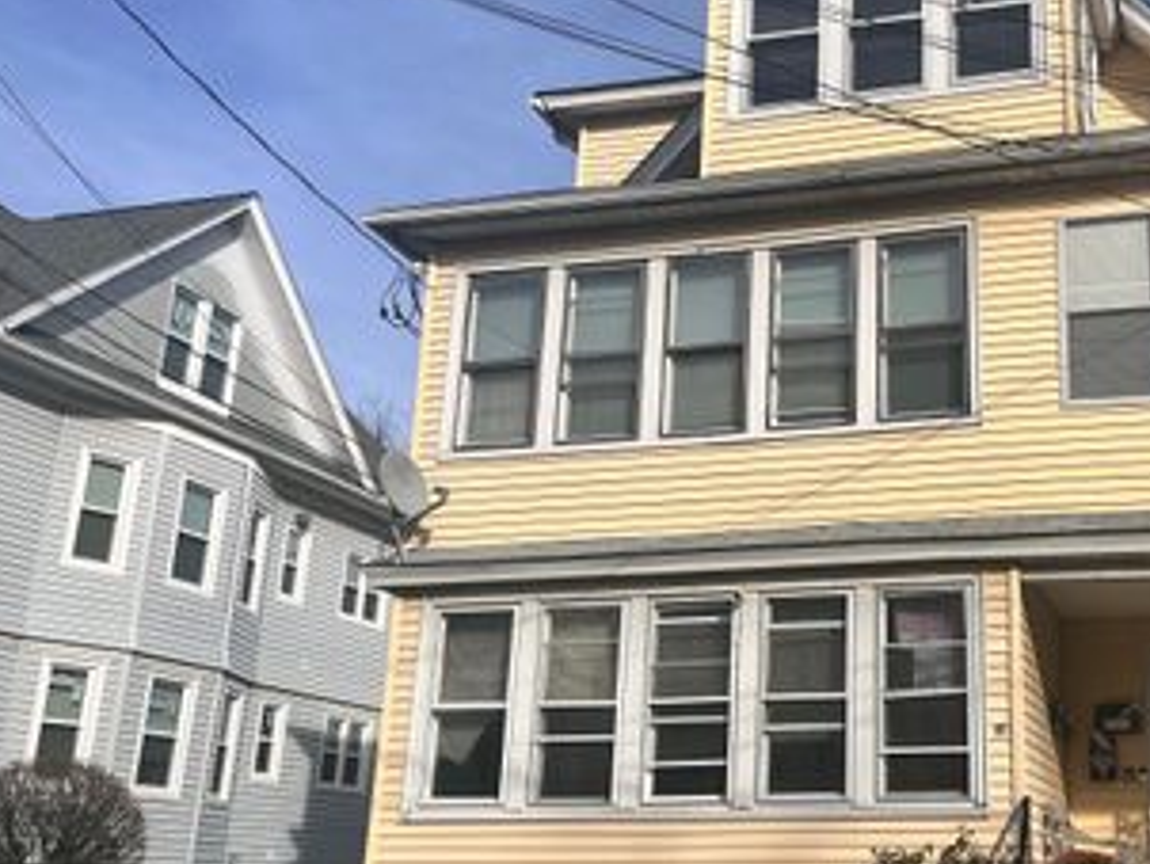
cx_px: 914
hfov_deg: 42.0
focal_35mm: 43
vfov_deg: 33.6
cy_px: 443
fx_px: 1430
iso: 50
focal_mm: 5.1
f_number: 1.6
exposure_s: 1/4854
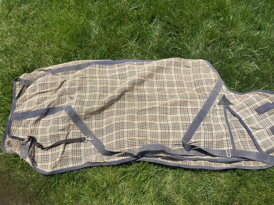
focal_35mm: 26
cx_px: 137
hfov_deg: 67.3
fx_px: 206
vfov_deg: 53.1
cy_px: 102
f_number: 1.6
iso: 50
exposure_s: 1/5319
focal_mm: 5.1
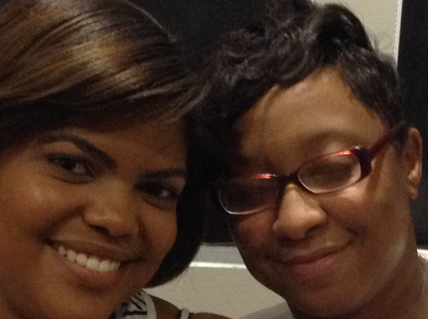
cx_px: 195
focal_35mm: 105
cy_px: 347
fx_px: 1296
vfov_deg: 13.8
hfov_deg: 18.8
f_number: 2.4
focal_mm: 3.3
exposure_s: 1/17
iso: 250
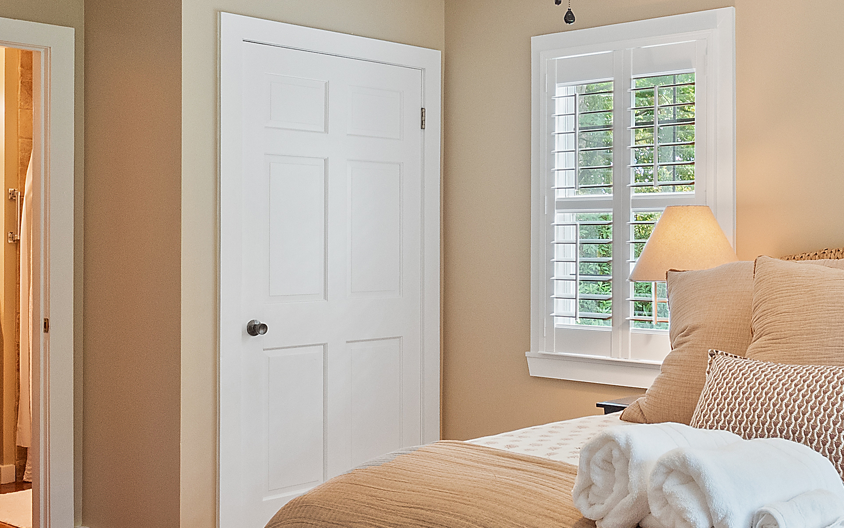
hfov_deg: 41.8
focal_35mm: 46
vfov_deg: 28.0
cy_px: 261
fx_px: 1058
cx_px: 662
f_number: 5.6
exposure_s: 1/5
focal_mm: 8
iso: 400
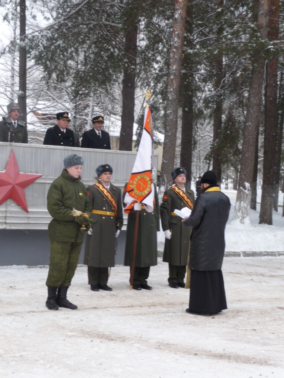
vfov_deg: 27.0
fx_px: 788
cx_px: 142
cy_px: 189
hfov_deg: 20.4
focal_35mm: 72
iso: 100
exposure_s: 1/50
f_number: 4.6
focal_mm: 12.2
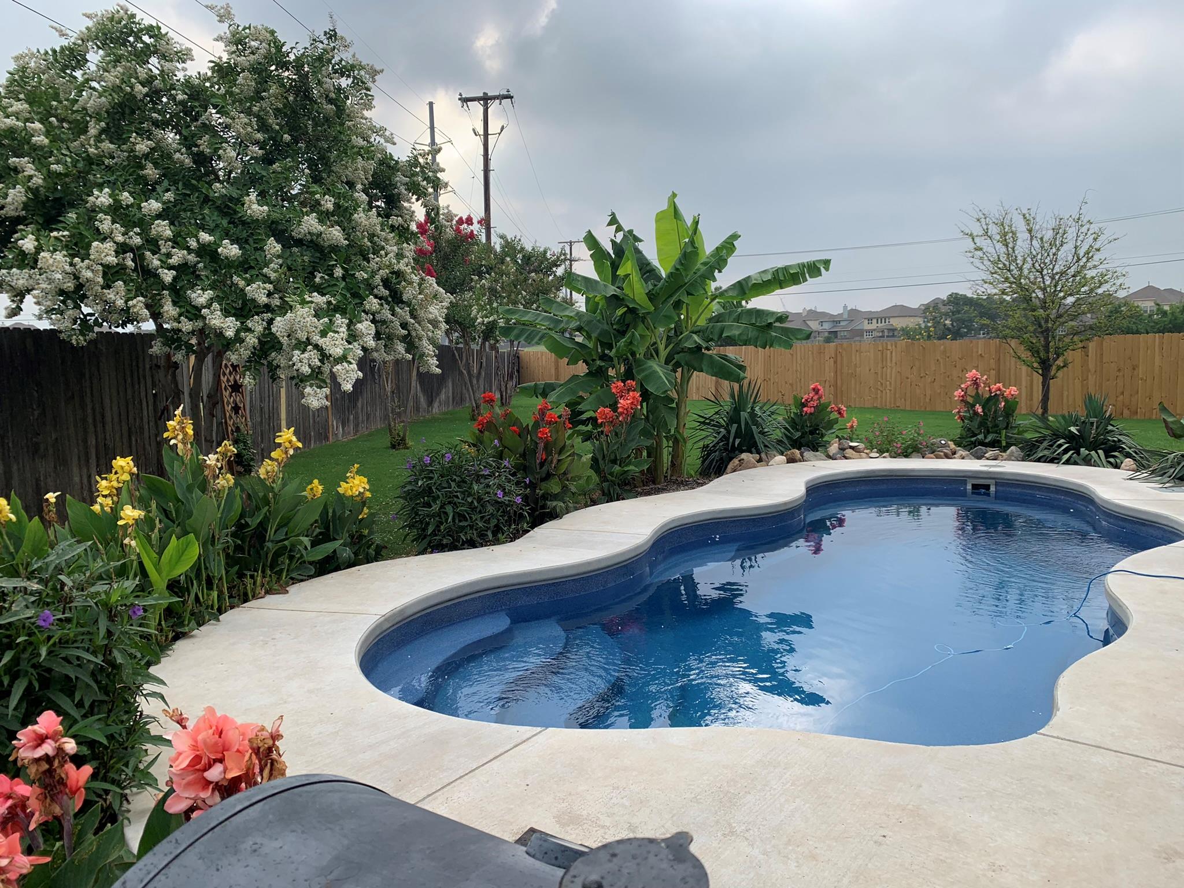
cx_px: 592
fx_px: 889
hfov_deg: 67.3
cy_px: 444
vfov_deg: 53.1
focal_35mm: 26
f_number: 1.8
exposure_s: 1/1011
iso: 25
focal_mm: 4.25
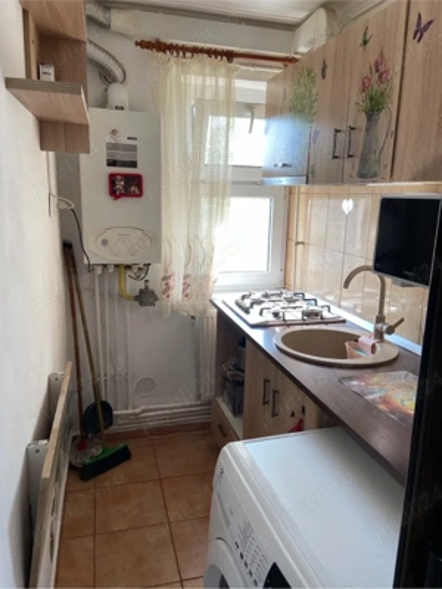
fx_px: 443
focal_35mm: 26
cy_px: 294
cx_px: 221
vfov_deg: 67.3
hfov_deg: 53.1
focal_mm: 4.25
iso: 64
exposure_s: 1/100
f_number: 1.8
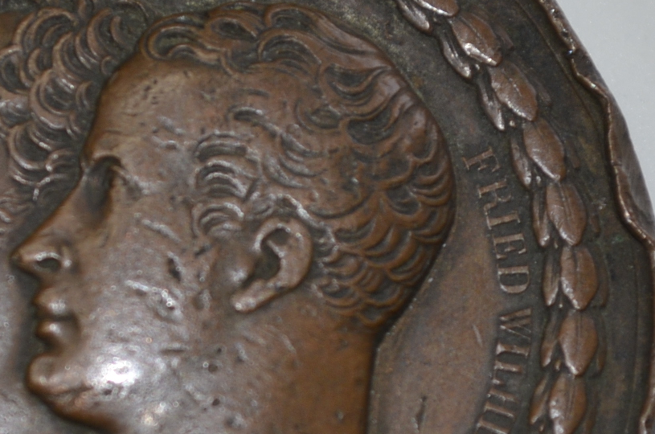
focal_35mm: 250
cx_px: 140
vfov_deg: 5.5
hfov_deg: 8.3
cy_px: 318
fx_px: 4531
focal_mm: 55
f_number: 5.6
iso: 200
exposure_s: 1/125
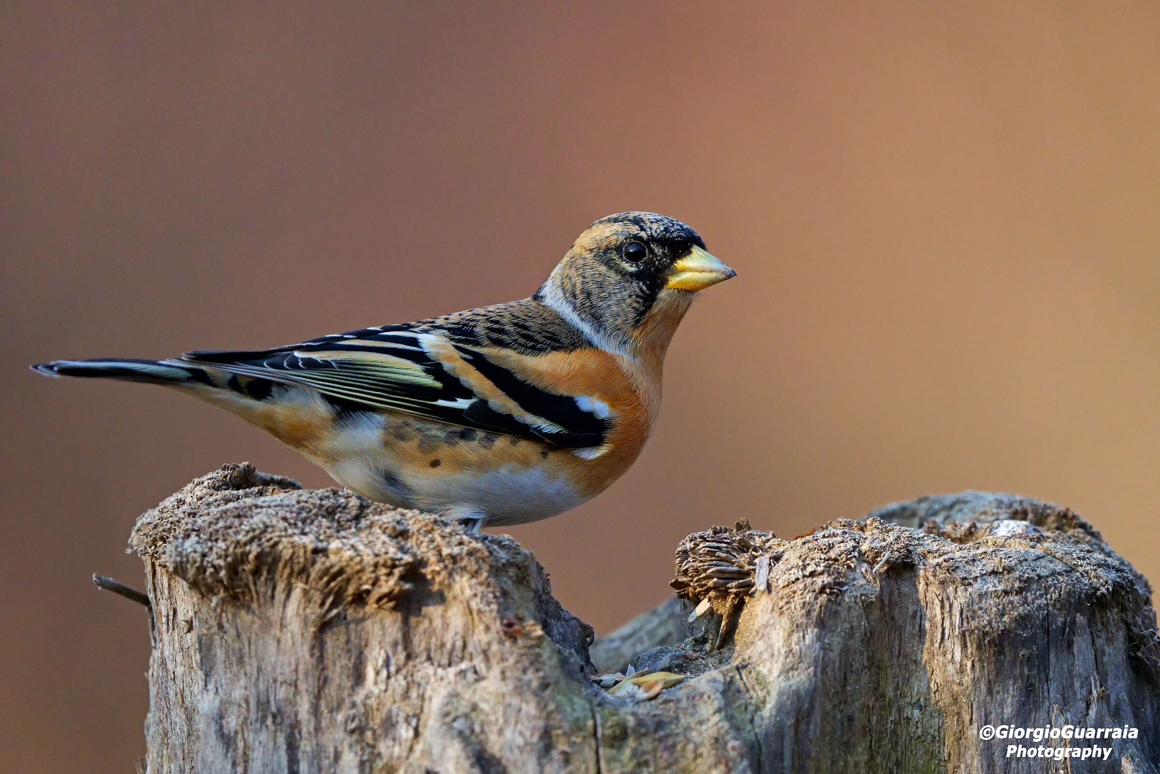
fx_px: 19336
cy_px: 387
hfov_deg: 3.4
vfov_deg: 2.3
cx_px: 580
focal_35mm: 600
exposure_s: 1/2500
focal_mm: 600
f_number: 6.3
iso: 3200
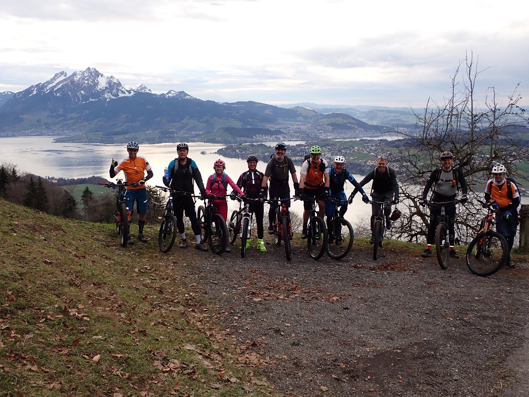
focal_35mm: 36
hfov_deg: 51.4
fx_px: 550
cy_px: 198
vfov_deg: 39.7
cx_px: 264
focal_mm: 6.37
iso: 100
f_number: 3.5
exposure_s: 1/200
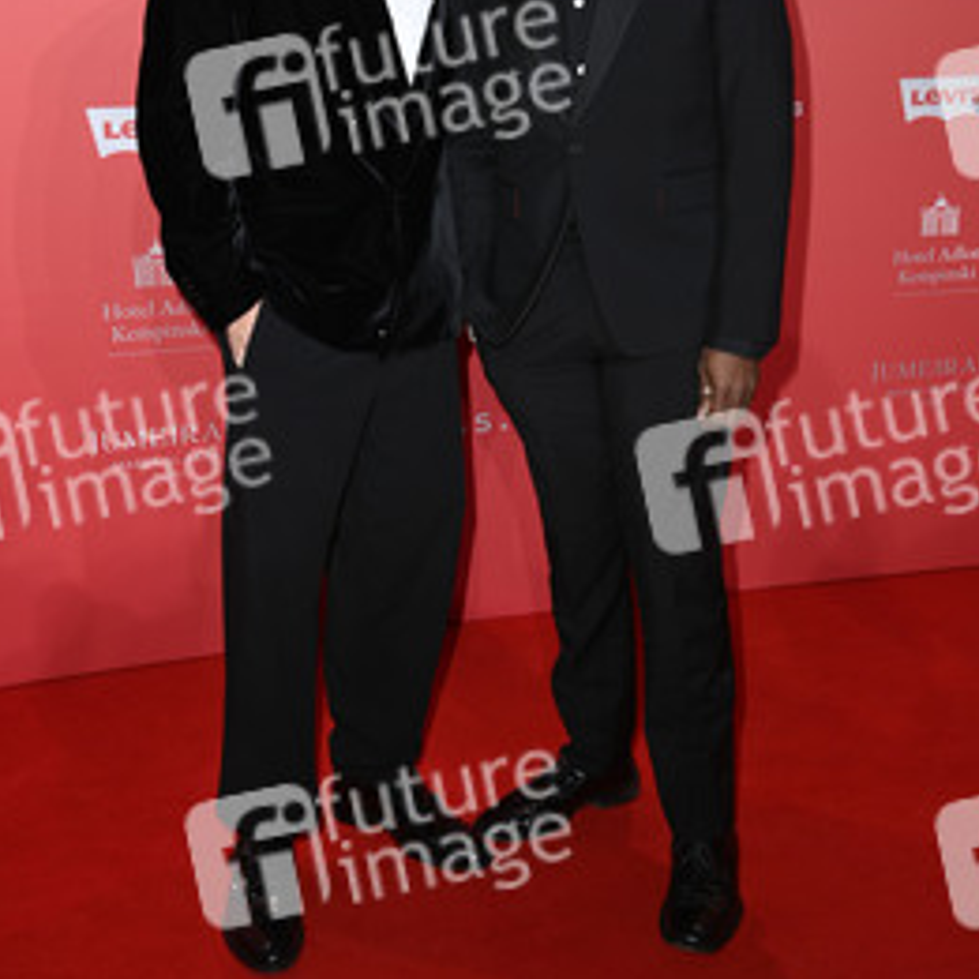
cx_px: 488
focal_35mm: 52
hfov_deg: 32.8
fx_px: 1664
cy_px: 278
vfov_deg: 32.3
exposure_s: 1/250
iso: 800
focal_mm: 40
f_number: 5.6
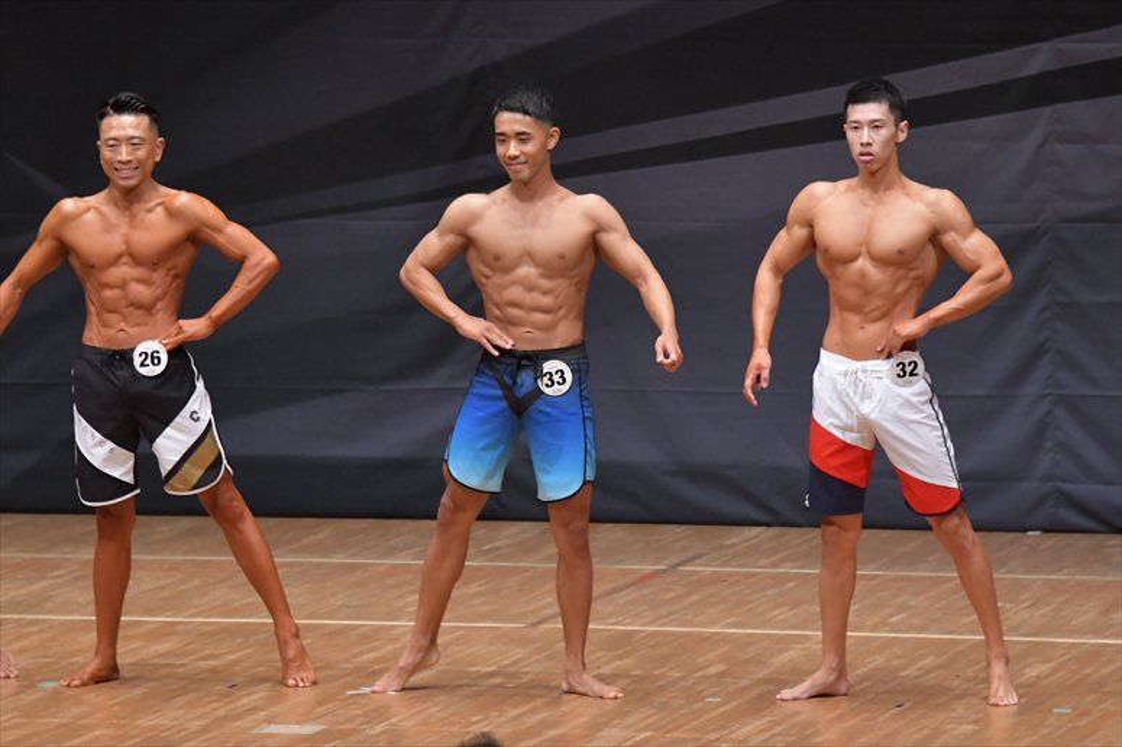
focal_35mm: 255
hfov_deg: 8.1
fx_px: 7944
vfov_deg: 5.4
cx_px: 561
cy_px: 374
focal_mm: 170
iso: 6400
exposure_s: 1/400
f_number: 5.6
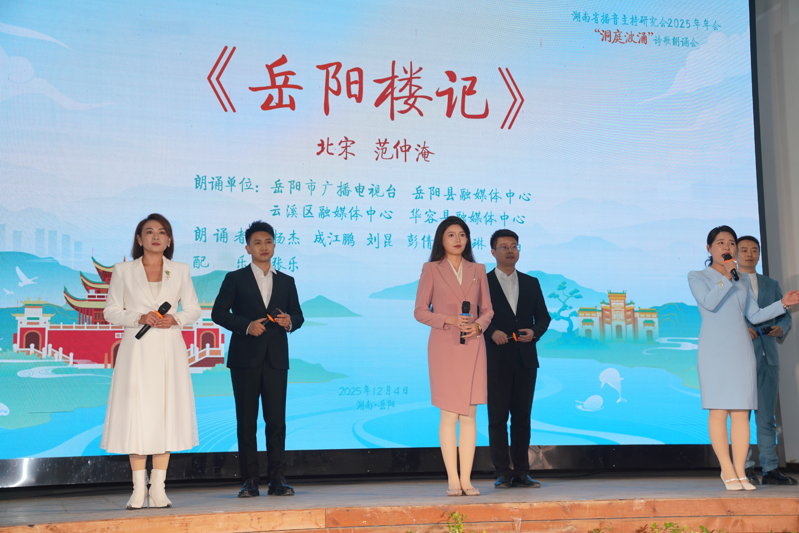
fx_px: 1221
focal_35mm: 55
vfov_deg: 24.6
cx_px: 400
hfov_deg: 36.2
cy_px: 266
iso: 200
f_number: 4
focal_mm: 55
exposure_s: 1/125
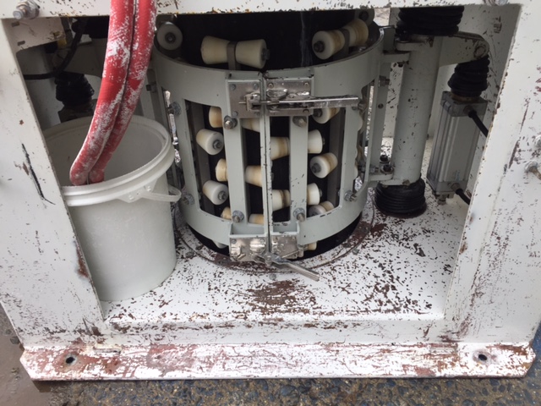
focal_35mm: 29
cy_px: 203
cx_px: 270
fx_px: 453
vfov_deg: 48.2
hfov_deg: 61.7
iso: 32
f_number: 2.2
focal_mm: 4.15
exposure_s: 1/1099
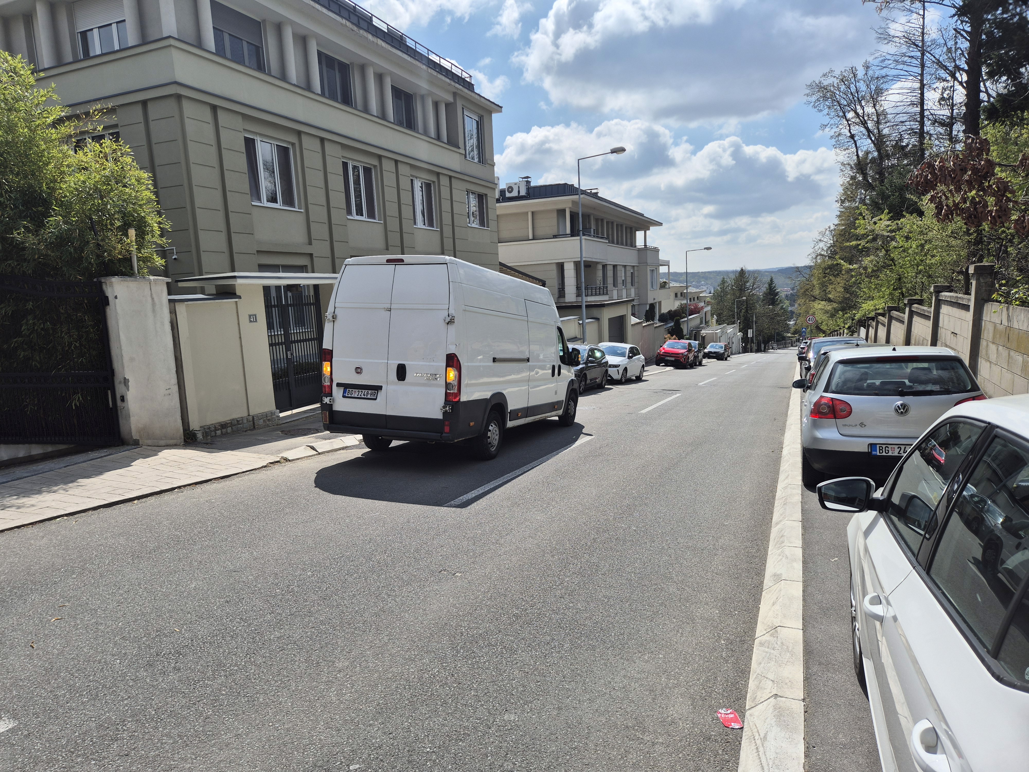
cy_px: 386
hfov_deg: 73.9
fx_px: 684
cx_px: 514
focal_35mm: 23
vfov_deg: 58.9
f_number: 1.8
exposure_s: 1/2848
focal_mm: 5.4
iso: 25
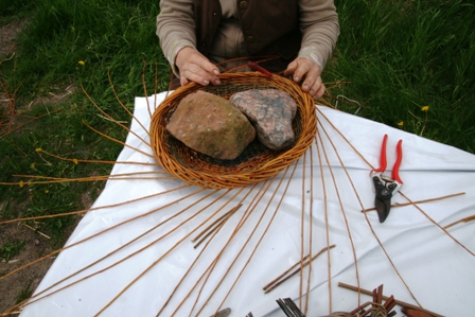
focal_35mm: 45
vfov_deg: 29.9
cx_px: 238
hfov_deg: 43.6
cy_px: 158
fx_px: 594
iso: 200
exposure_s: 1/80
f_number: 22
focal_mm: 30
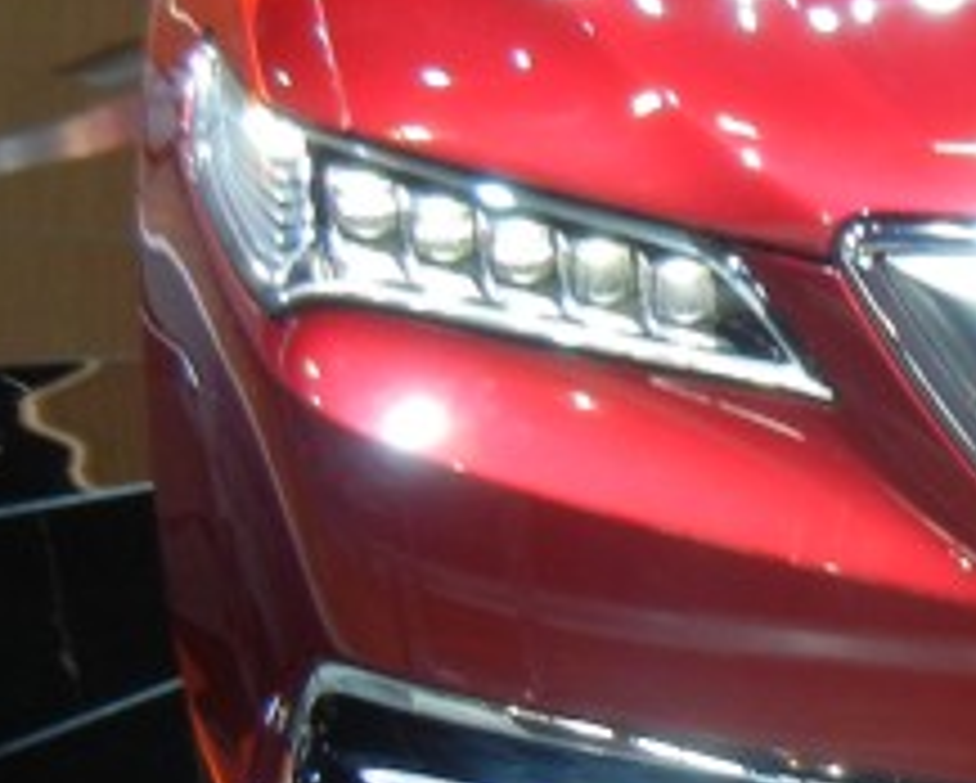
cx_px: 1273
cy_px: 410
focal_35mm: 138
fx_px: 3990
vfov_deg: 11.2
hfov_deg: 13.4
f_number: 3.5
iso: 184
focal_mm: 5.4
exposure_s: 1/45.7
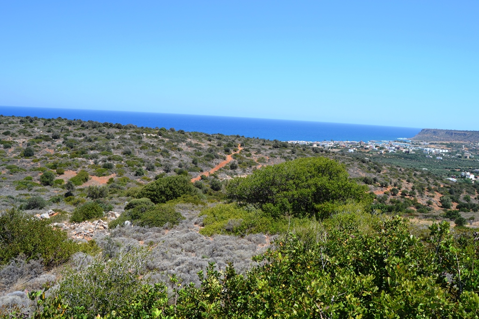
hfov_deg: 67.4
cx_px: 240
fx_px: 359
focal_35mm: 27
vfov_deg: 47.9
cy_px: 160
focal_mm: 18
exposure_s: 1/250
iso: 100
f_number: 8
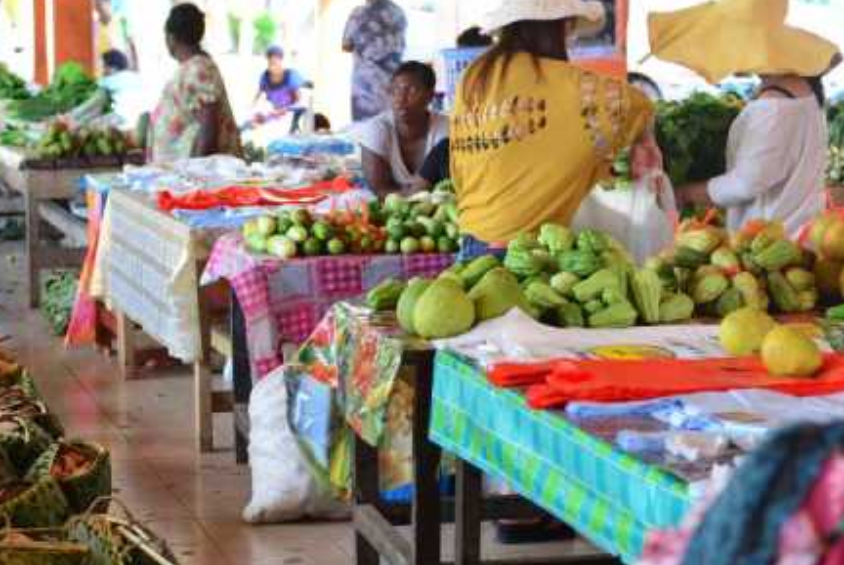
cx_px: 111
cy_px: 450
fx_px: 2605
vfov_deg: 12.3
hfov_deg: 18.2
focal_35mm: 111
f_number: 3.2
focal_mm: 60
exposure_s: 1/60
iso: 250
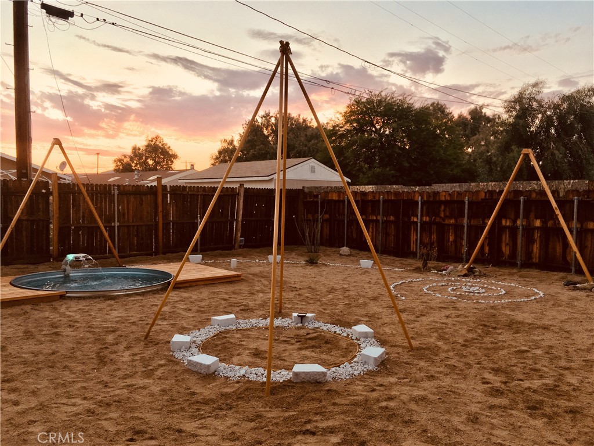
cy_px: 223
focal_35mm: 29
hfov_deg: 61.7
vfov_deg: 48.2
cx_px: 297
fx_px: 498
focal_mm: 4.15
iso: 40
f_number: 2.2
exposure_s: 1/120
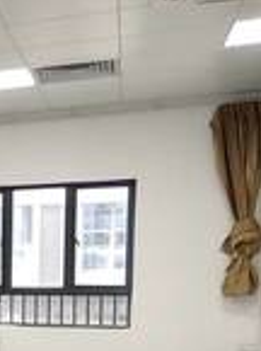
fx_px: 838
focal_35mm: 83
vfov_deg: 23.0
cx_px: -220
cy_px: 320
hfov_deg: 15.1
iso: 121
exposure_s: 1/100
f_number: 1.8
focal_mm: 4.35
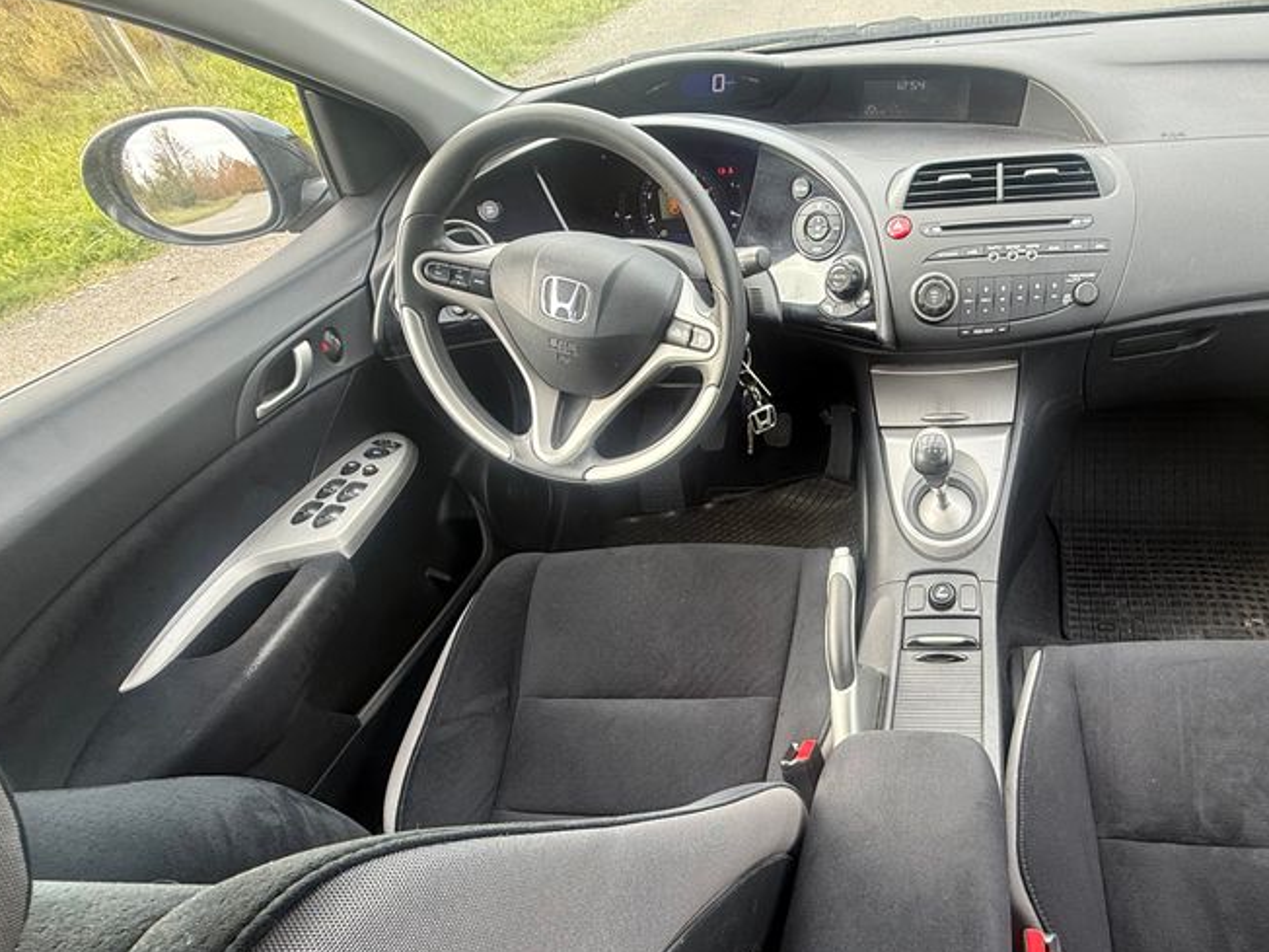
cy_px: 572
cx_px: 880
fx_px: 807
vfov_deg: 60.6
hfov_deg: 73.3
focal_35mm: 22
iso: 125
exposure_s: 1/99
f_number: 2.2
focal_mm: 2.22
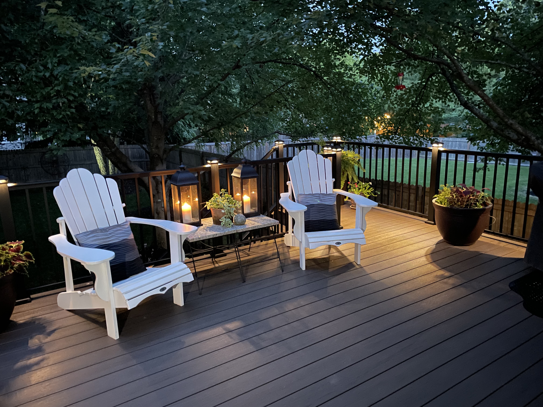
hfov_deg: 67.3
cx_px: 272
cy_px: 204
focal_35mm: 26
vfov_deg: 53.1
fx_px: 408
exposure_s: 1/4
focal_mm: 4.2
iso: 640
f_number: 1.6
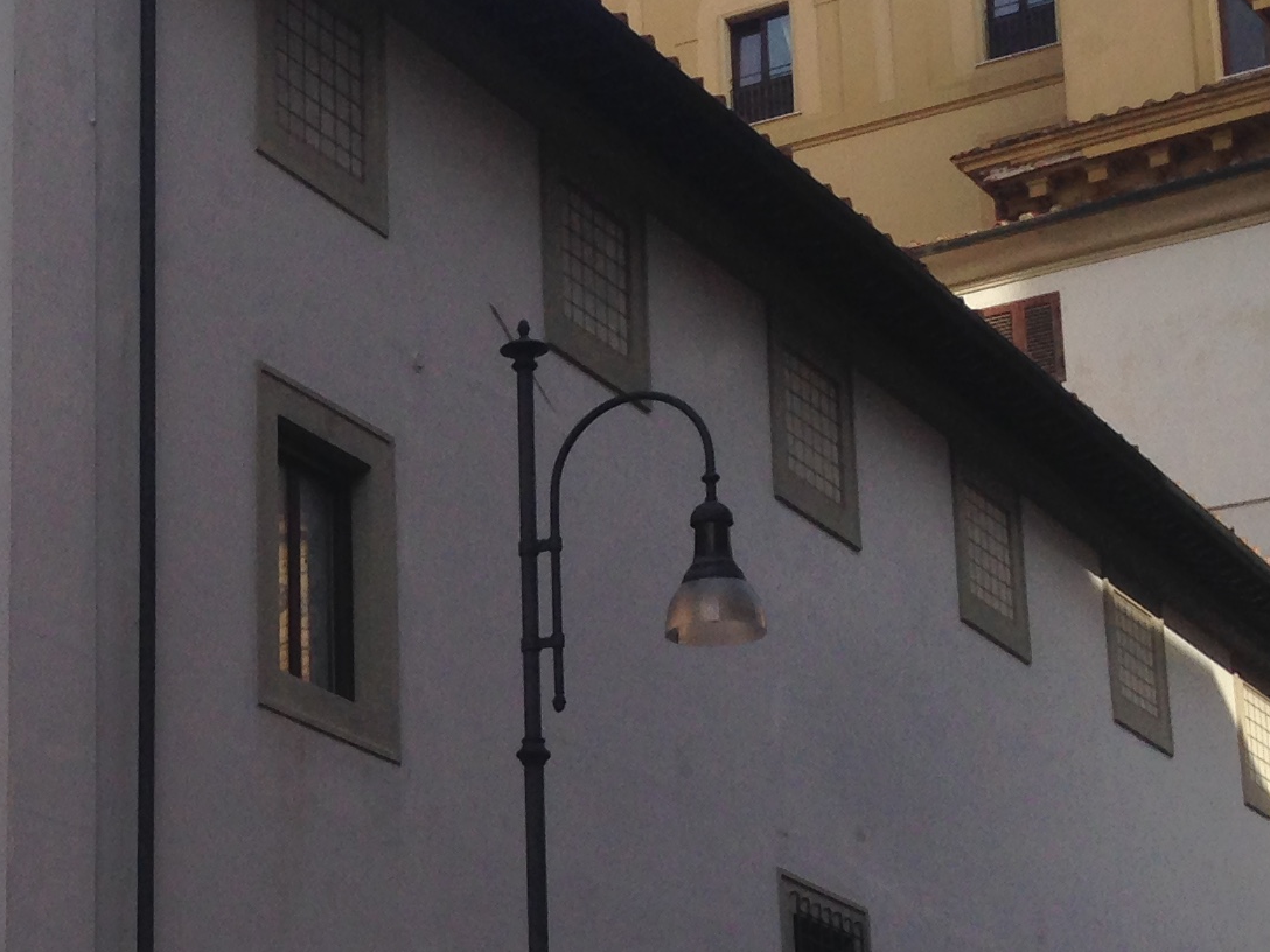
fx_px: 3632
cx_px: -107
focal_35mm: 99
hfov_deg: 19.1
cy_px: 639
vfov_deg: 14.9
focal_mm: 4.12
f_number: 2.4
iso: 50
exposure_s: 1/1290
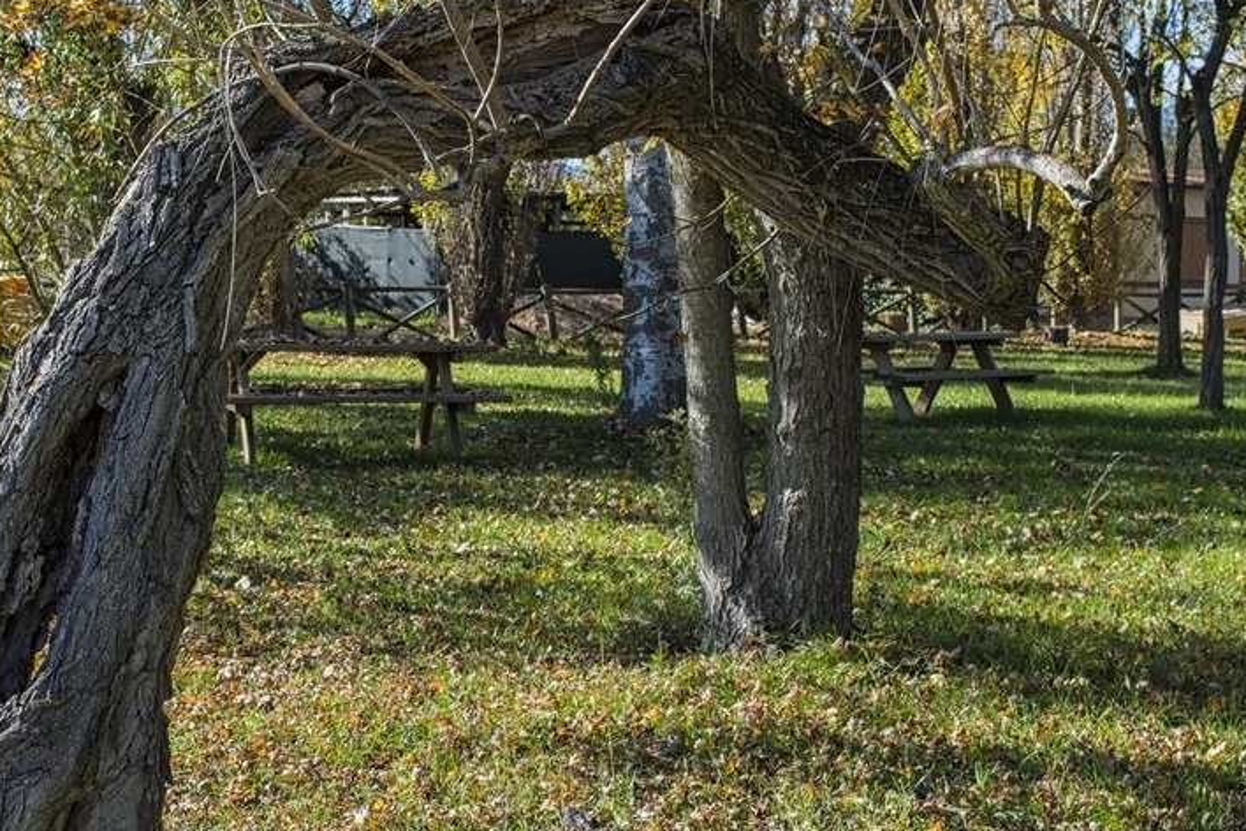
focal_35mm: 72
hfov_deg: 28.0
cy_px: 404
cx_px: 526
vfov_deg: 18.9
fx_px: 2492
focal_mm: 34
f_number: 11
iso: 100
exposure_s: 1/250
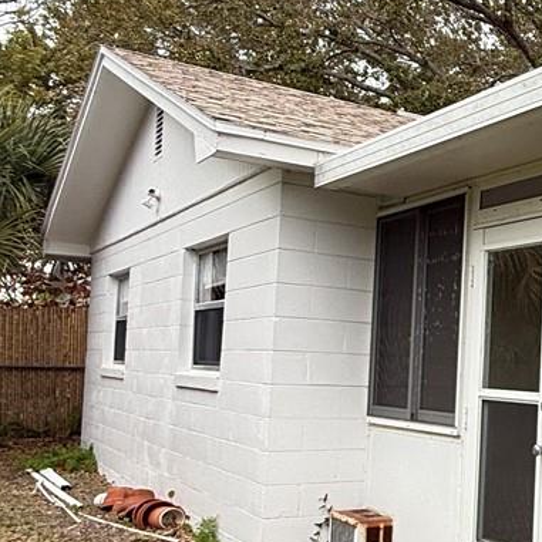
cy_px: 357
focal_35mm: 52
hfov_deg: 25.1
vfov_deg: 32.5
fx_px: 921
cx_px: 808
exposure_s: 1/99
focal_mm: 2.22
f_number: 2.2
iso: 50
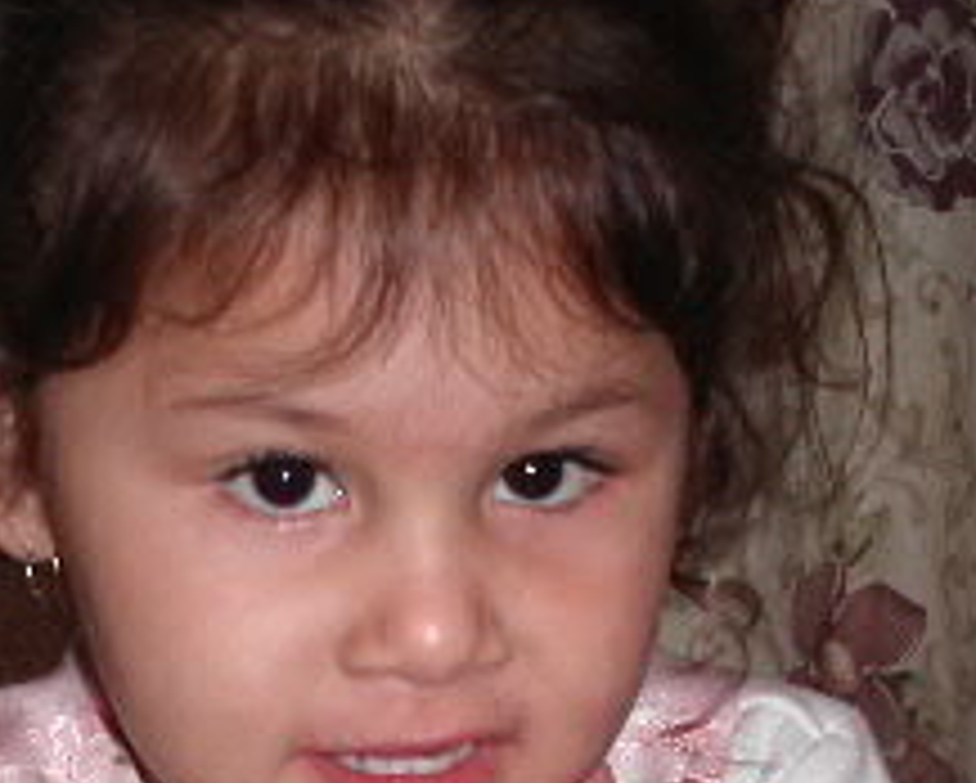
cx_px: 405
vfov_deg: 7.6
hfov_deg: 9.6
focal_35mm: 202
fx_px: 5840
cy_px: 702
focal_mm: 15.4
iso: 100
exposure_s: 1/60
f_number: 4
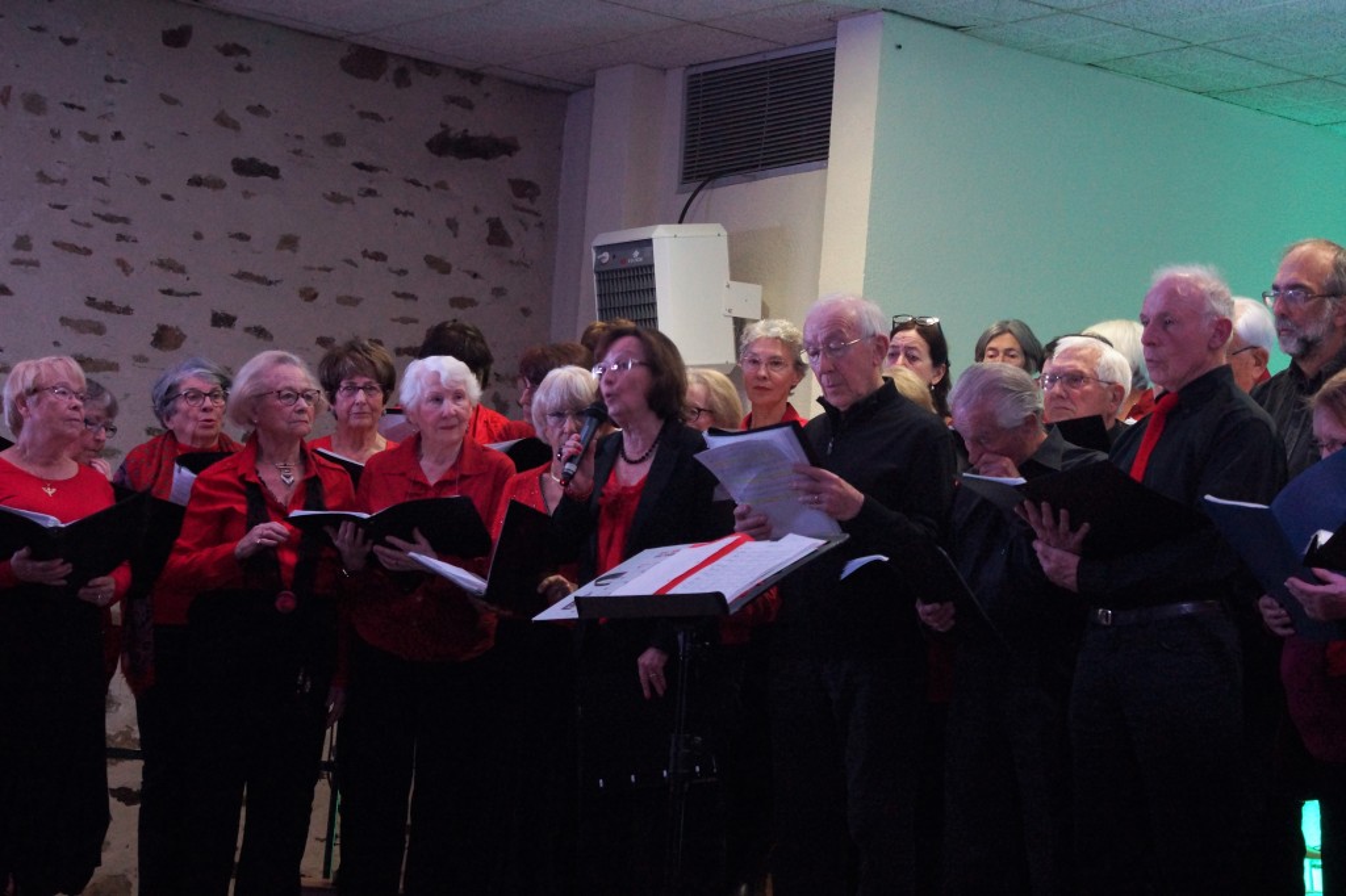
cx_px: 673
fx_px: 3083
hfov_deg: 24.6
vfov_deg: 16.5
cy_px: 448
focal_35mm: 82
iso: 1600
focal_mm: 55
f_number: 5.6
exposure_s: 1/25
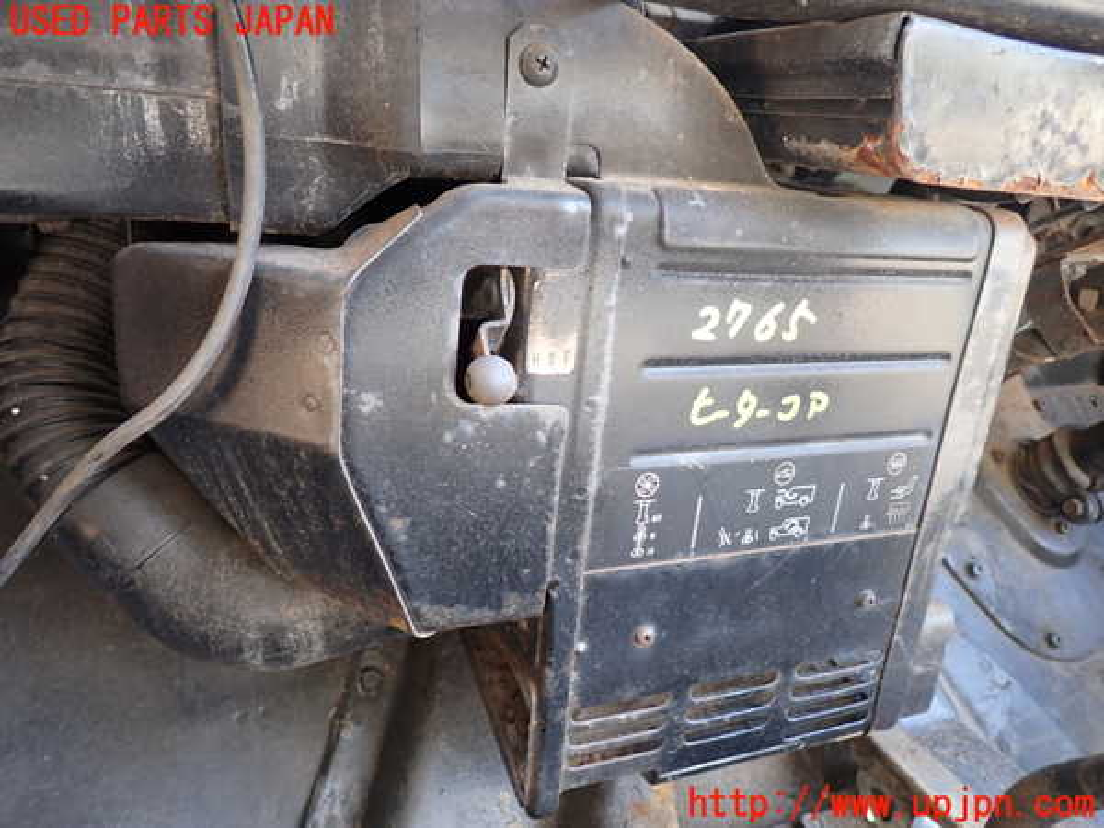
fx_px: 797
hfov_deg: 69.4
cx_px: 552
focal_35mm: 25
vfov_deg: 54.9
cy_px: 414
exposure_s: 1/40
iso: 200
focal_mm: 4.5
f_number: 2
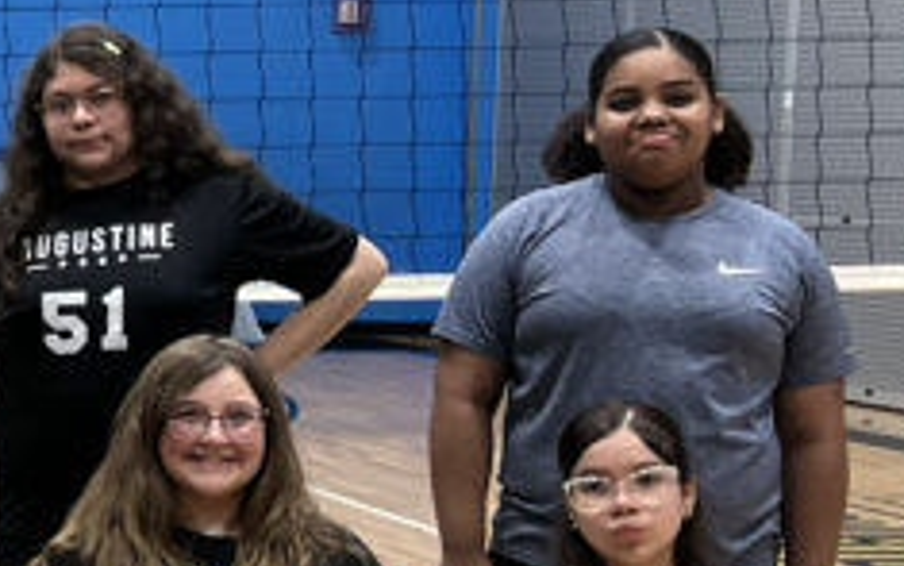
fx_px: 2957
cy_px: 377
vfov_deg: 10.9
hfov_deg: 14.8
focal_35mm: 120
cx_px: -792
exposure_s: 1/60
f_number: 1.6
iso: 125
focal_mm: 5.1
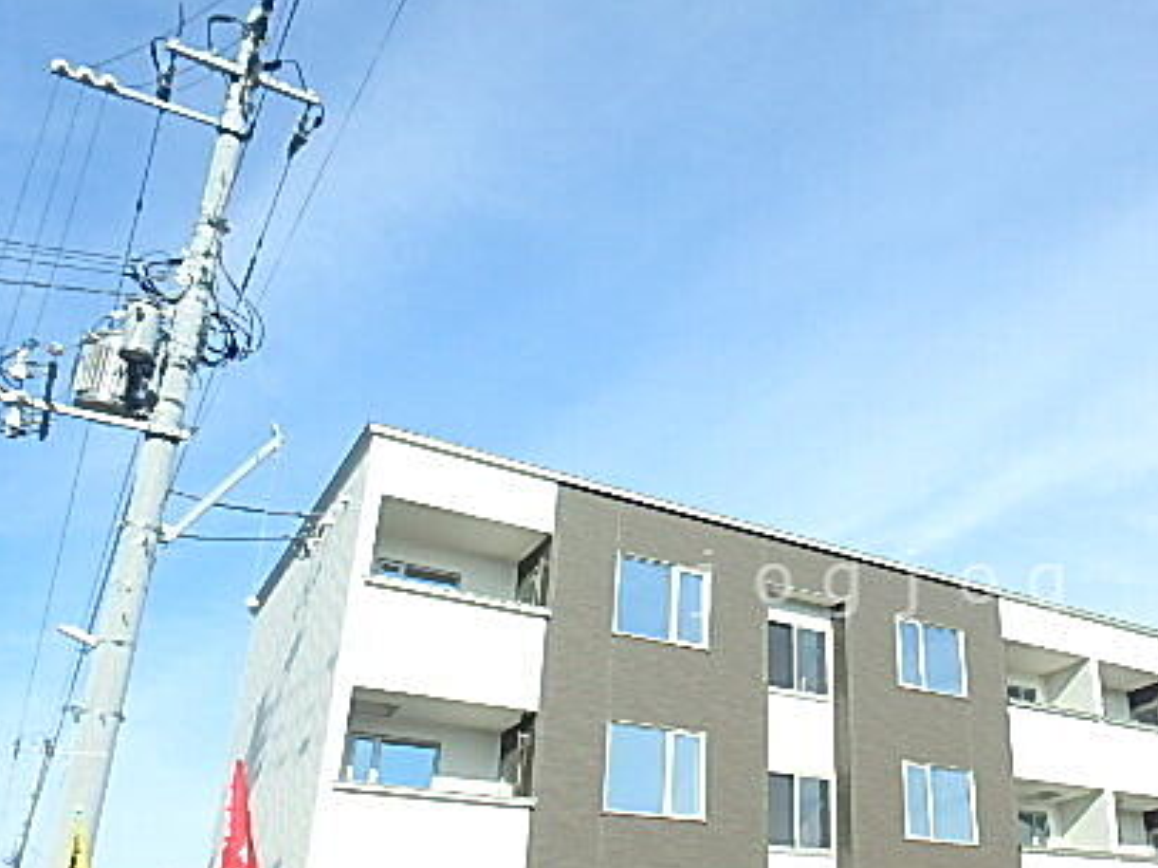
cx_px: 885
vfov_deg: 42.3
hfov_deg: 52.6
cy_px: 583
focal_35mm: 33
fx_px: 1104
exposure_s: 1/800
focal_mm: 3.7
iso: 125
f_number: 3.5
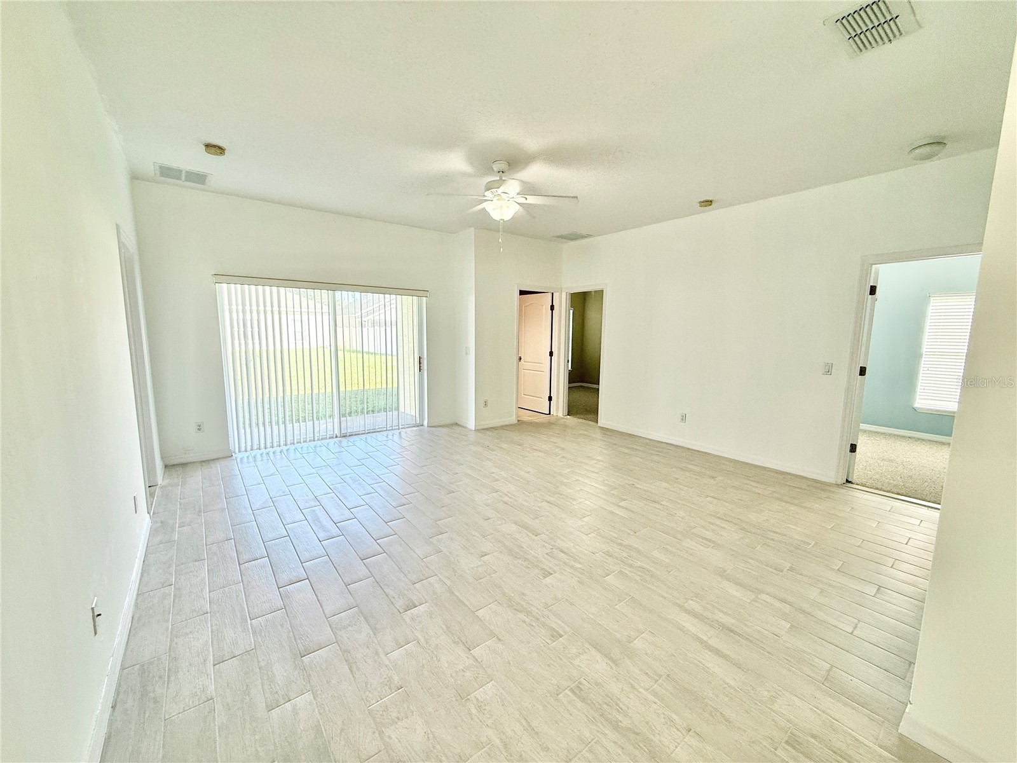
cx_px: 508
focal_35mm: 14
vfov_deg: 85.7
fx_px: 411
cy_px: 382
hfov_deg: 102.1
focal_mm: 2.22
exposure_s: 1/120
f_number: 2.2
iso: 80
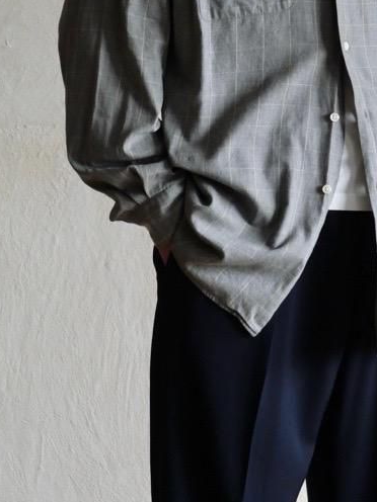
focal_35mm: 179
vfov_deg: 11.0
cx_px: 297
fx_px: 2599
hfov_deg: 8.3
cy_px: 82
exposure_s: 1/125
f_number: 4
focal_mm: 52
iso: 1600
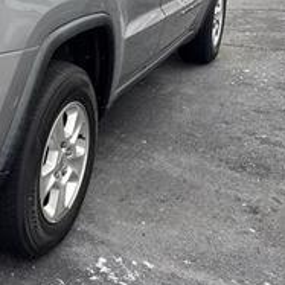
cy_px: 30
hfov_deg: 24.7
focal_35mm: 62
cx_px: -67
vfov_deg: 26.8
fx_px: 578
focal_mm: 5.96
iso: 40
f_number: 1.6
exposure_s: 1/257
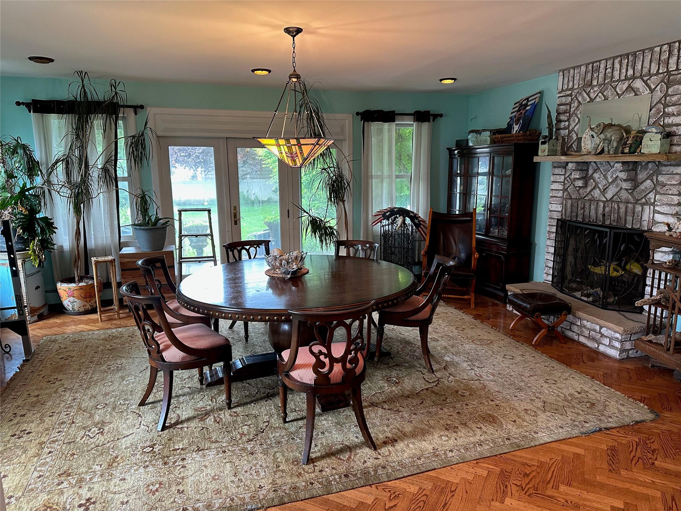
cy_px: 256
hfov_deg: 71.6
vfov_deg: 56.8
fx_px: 472
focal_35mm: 24
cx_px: 340
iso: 250
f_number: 1.78
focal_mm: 6.86
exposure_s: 1/60
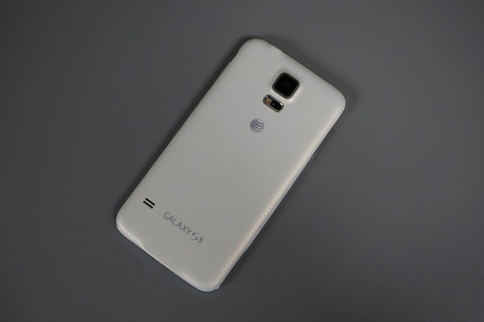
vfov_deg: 29.8
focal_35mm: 45
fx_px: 604
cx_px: 242
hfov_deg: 43.7
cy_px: 161
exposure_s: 1/60
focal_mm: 30
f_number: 4.5
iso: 250
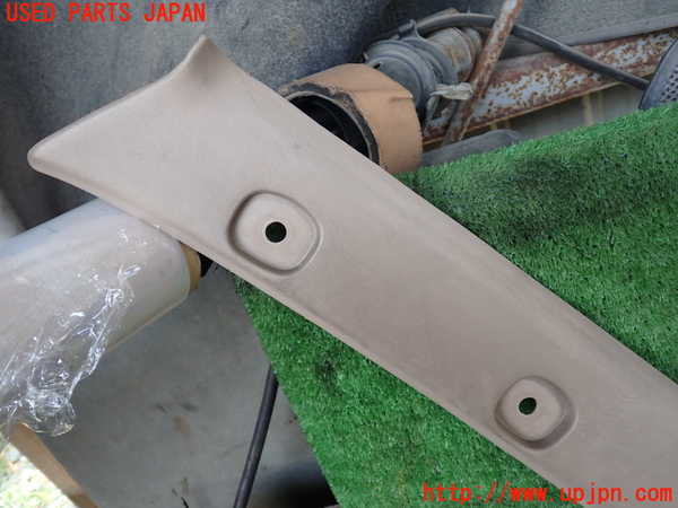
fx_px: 588
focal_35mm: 30
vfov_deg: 46.8
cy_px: 254
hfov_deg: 60.0
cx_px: 339
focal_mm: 5.4
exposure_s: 1/80
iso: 100
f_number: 2.3
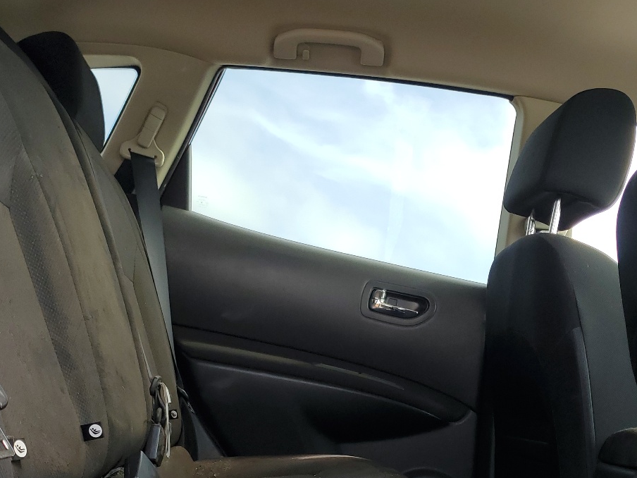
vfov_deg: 30.3
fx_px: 846
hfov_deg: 41.2
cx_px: 311
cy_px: 419
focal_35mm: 46
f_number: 1.5
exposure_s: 1/370
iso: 50
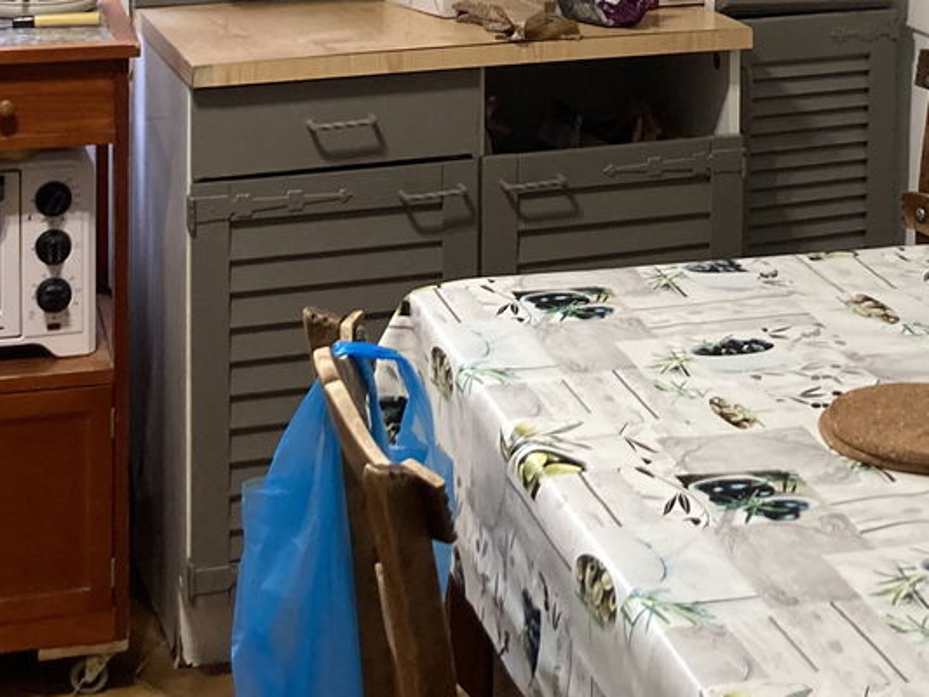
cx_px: 626
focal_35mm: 84
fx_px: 2255
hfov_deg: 23.2
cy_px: -223
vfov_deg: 16.6
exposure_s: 1/50
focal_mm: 3.99
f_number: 1.8
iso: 100
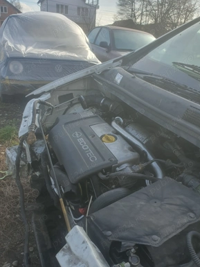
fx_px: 208
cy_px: 136
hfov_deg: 51.4
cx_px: 98
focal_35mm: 27
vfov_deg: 65.3
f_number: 2.4
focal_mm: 4.32
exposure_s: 1/404
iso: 50
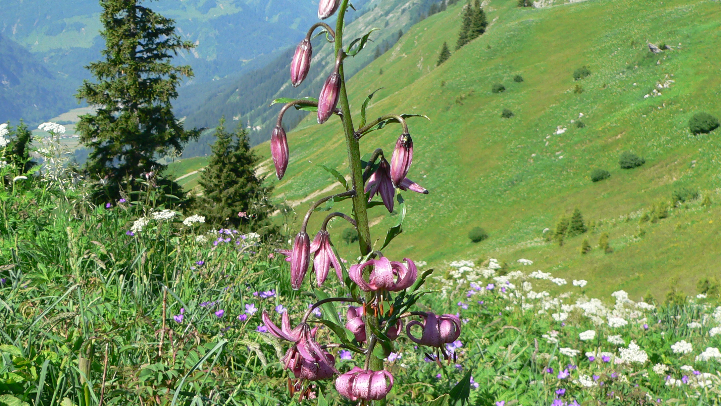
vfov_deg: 19.7
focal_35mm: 61
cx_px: 376
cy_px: 239
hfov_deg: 34.3
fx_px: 1166
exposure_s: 1/500
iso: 100
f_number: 4
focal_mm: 7.8
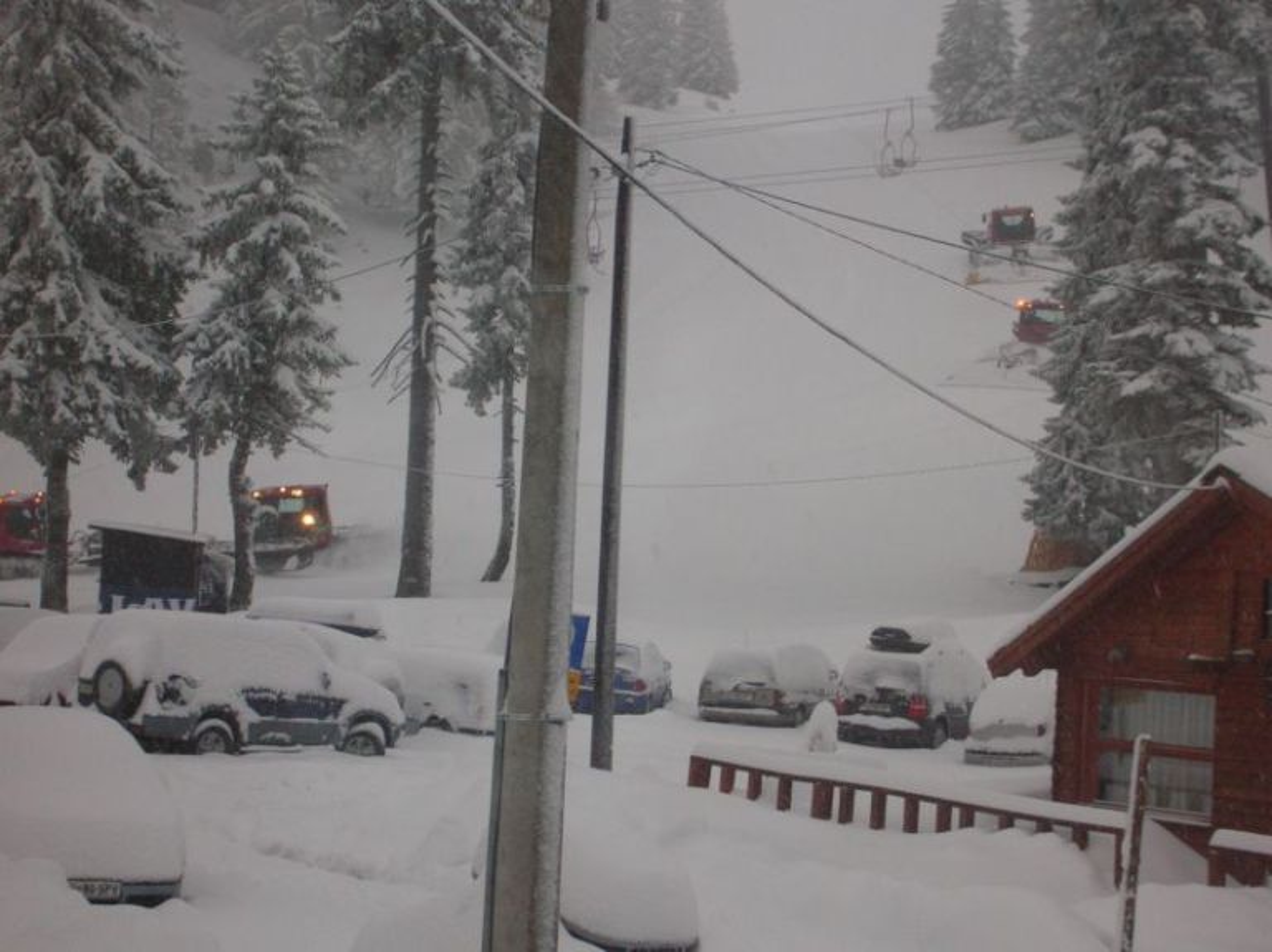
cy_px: 476
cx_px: 636
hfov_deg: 18.7
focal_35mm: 105
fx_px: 3856
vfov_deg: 14.1
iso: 104
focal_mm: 17.4
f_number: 4.9
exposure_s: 1/202
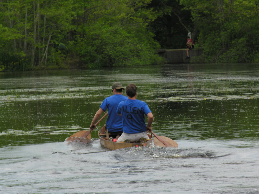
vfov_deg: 4.2
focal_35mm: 350
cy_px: 97
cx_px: 130
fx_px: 2619
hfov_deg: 5.7
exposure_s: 1/125
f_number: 5.2
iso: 50
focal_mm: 89
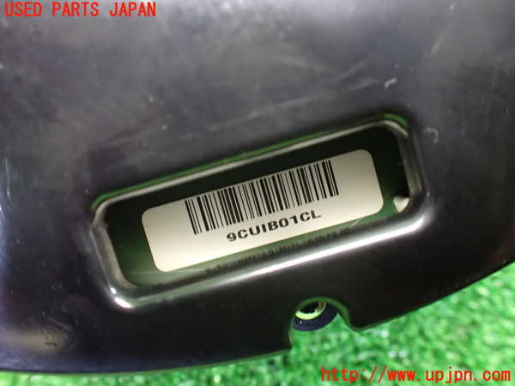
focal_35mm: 30
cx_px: 258
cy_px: 193
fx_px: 446
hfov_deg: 60.0
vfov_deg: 46.8
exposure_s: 1/30
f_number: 2.3
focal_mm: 5.4
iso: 1600
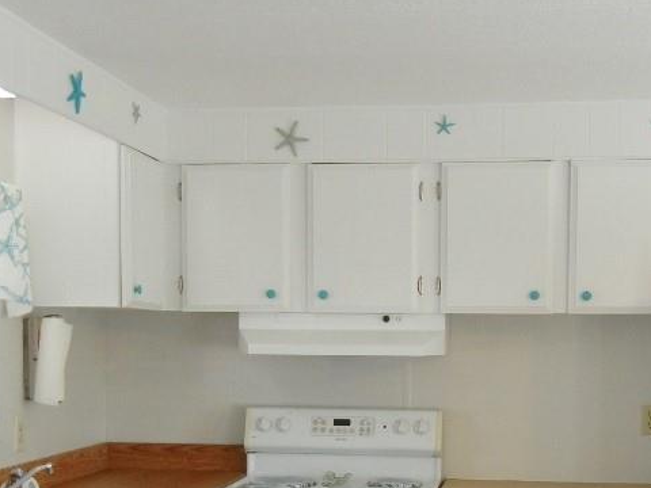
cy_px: 427
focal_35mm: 64
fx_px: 1204
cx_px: 377
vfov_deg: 22.4
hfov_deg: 30.2
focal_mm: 5.4
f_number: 3.5
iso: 160
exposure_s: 1/83
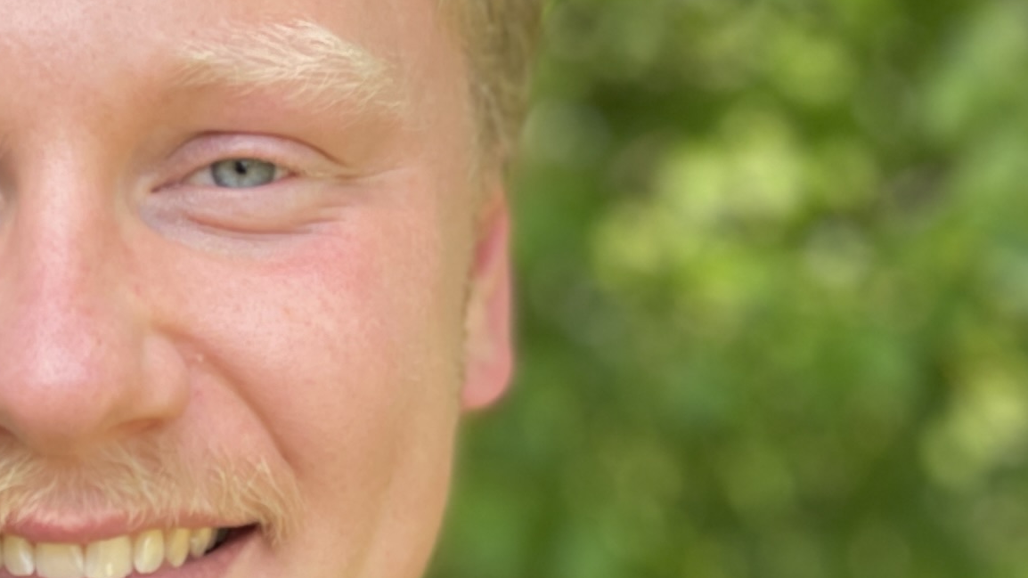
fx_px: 2698
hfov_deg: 21.2
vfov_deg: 11.9
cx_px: 140
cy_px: 719
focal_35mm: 99
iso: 50
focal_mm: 4.2
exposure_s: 1/527
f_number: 1.6
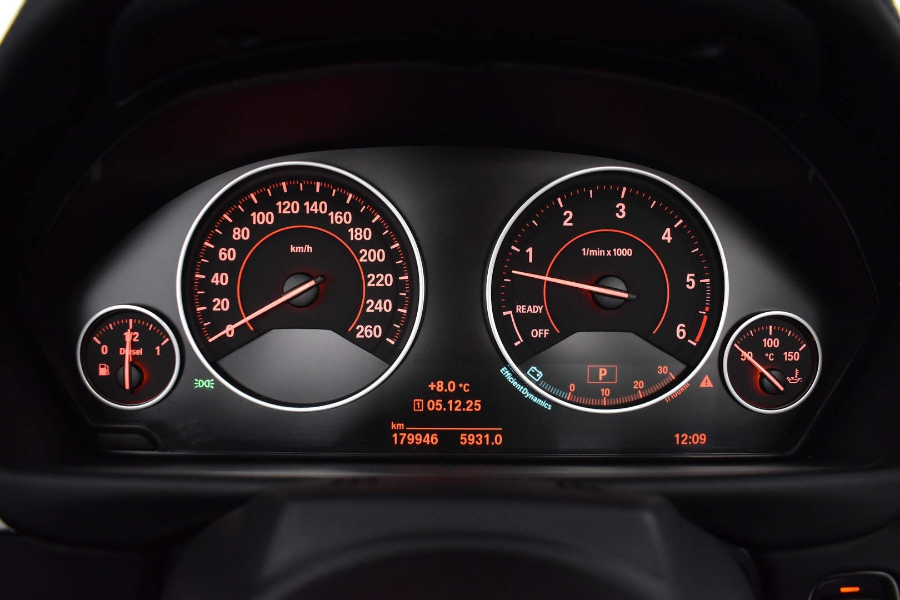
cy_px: 300
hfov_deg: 67.4
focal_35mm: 27
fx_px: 675
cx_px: 450
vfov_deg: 47.9
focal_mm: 18
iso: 1400
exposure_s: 1/30
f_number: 3.5
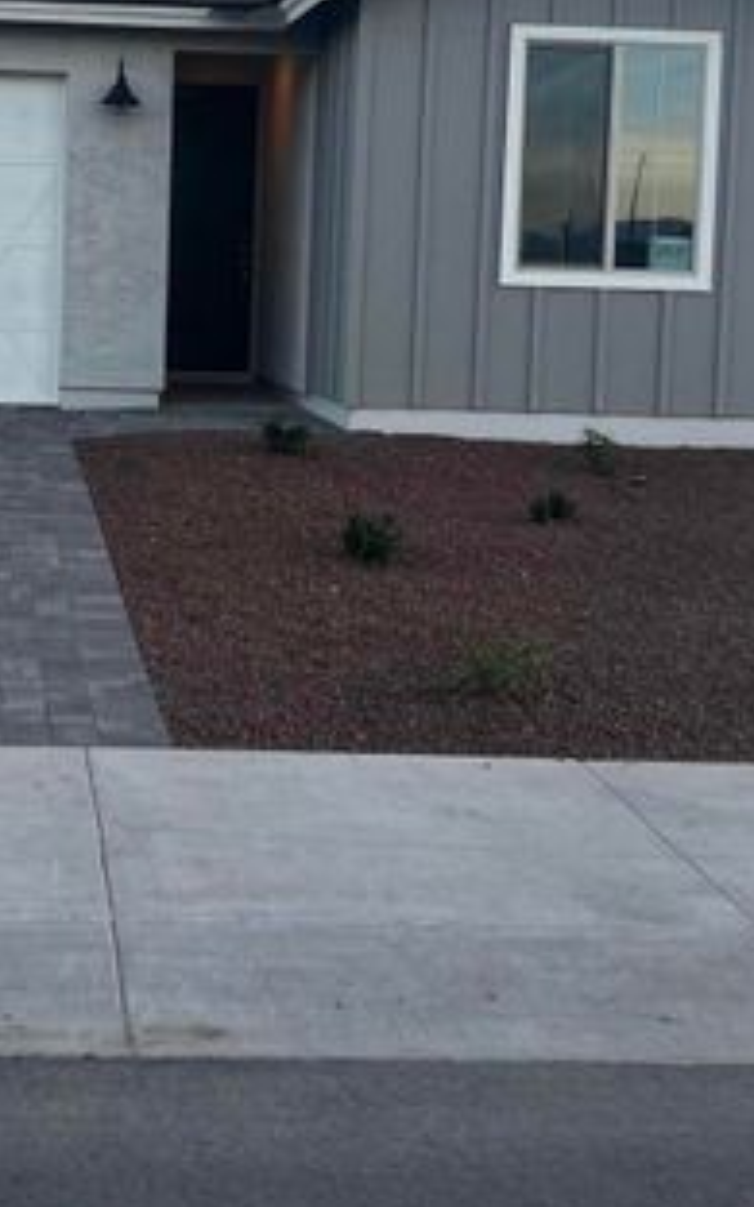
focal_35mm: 59
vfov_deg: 33.9
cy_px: 323
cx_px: 97
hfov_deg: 21.6
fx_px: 1940
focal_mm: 5.7
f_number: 1.5
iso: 50
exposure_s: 1/452
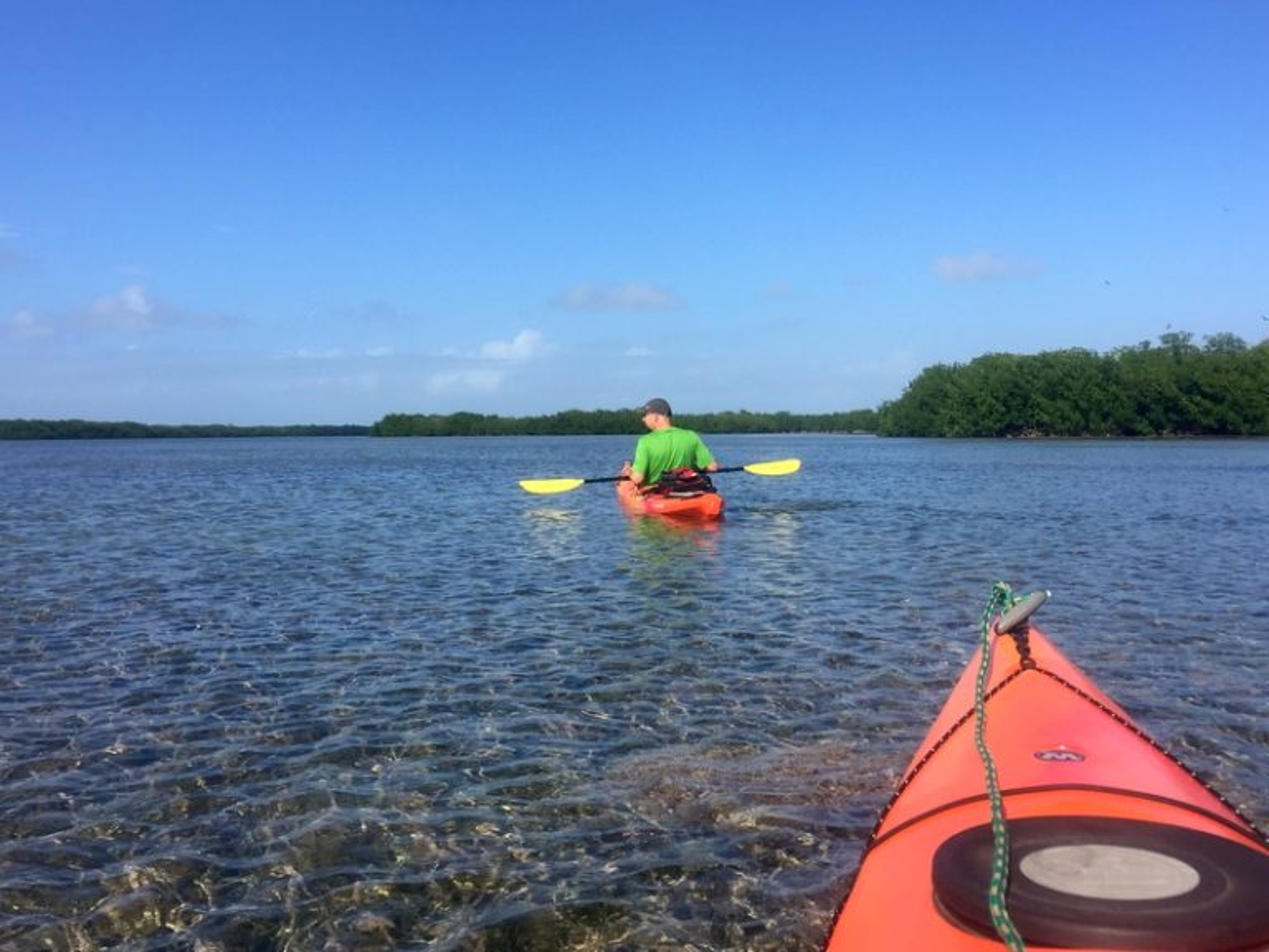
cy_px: 476
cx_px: 634
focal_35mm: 29
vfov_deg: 48.2
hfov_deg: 61.7
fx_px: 1063
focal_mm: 4.15
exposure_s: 1/2198
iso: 32
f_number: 2.2
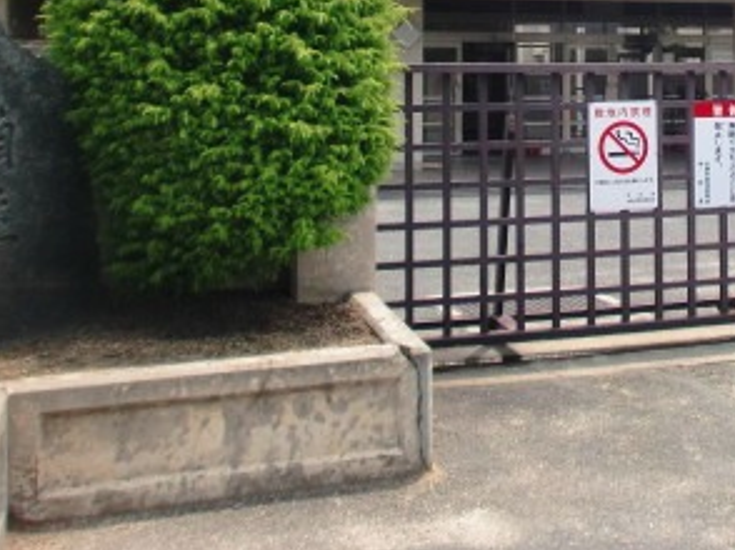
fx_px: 1294
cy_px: -25
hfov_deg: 30.1
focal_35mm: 61
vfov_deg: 22.8
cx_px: 690
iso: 64
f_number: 7.8
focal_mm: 4.65
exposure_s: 1/160
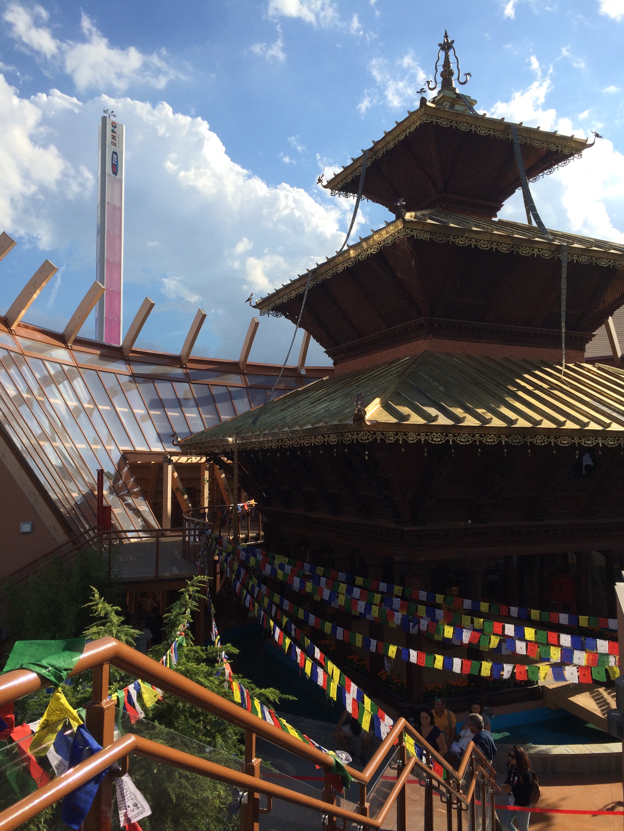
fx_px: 697
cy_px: 416
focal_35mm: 29
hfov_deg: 48.2
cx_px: 312
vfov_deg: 61.7
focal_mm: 4.15
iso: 32
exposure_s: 1/2053
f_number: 2.2
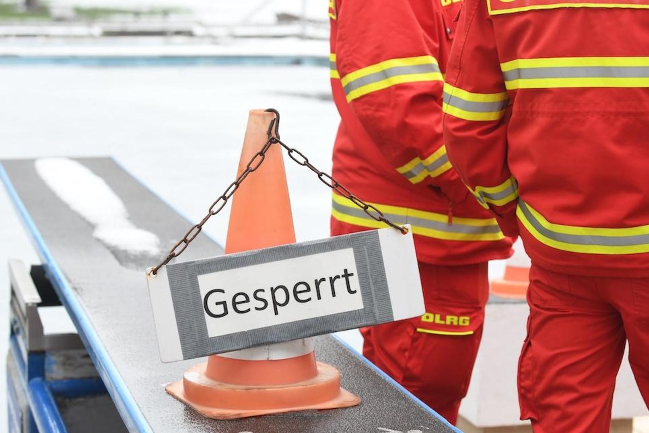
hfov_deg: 24.2
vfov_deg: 16.3
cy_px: 200
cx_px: 342
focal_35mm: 84
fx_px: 1514
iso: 400
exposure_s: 1/250
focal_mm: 50
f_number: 3.5
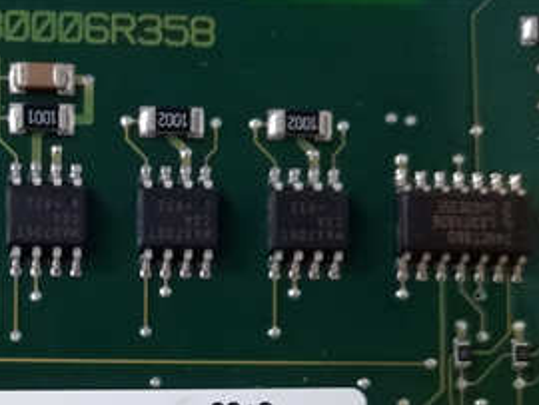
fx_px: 935
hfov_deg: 30.7
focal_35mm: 60
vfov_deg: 23.0
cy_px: 443
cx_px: 56
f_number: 2
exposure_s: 1/33
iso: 854
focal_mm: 3.79
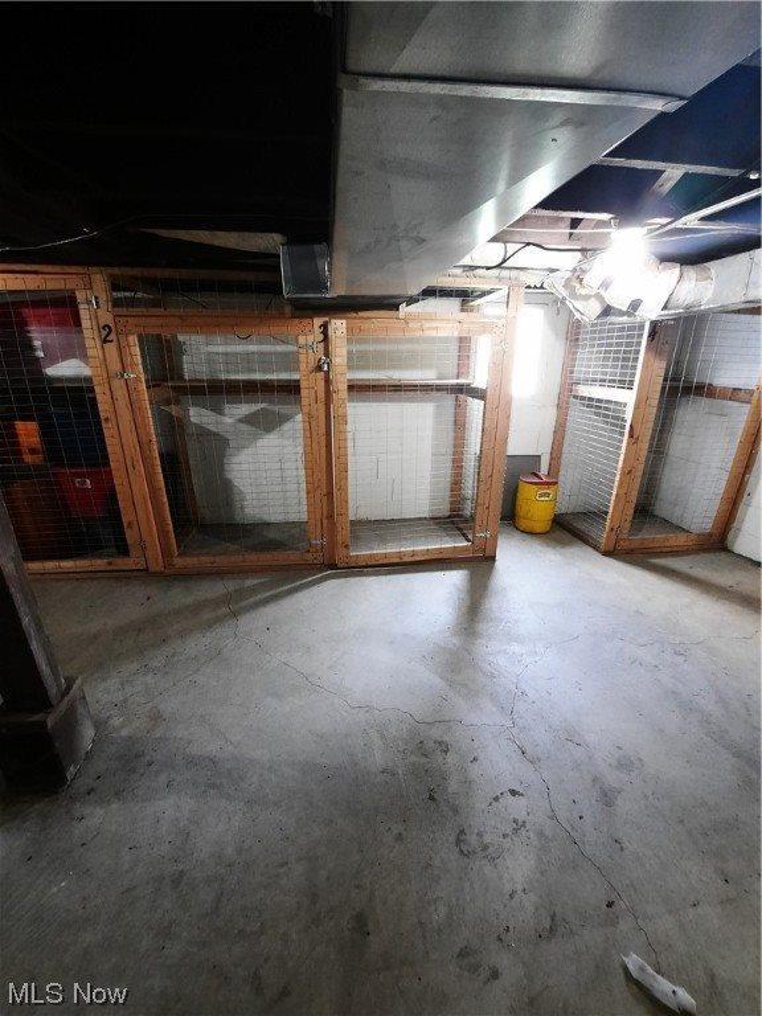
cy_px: 508
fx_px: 382
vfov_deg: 106.2
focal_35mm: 13
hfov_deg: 89.9
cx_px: 381
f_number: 2.2
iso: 320
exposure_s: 1/24
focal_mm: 1.74
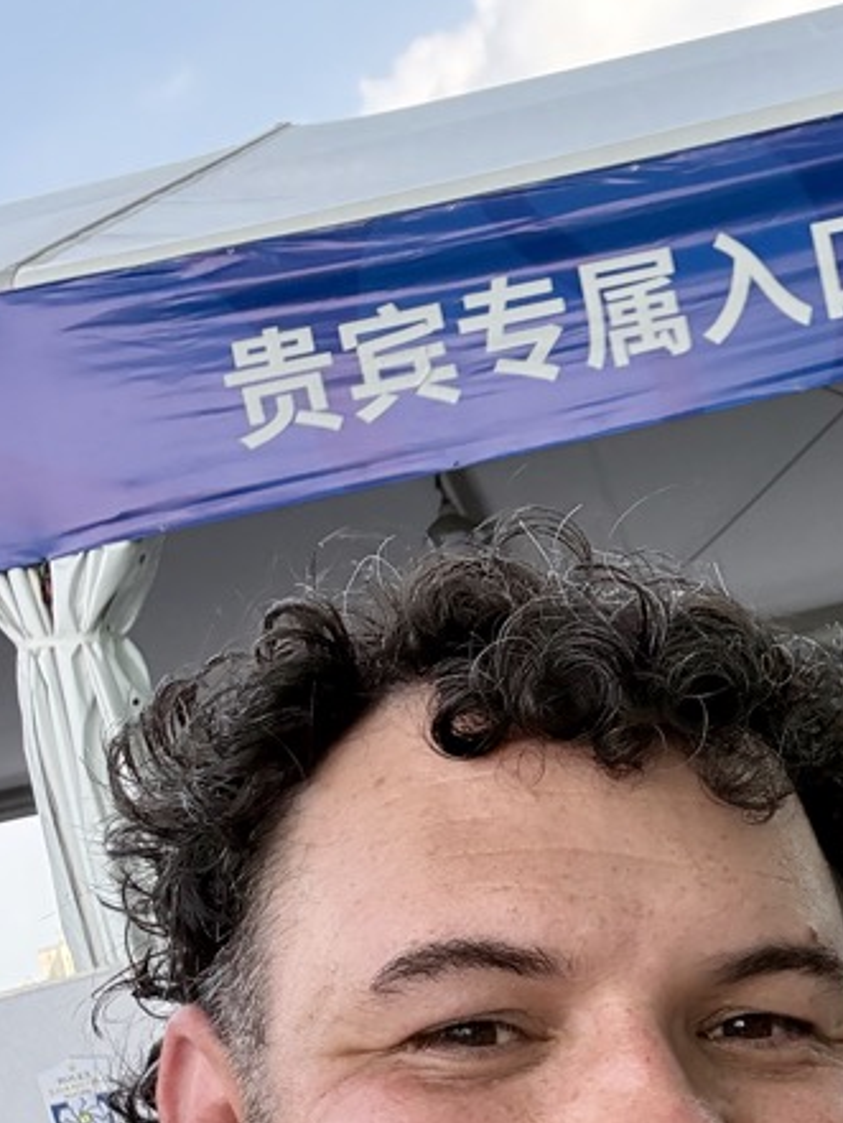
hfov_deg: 20.9
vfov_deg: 27.8
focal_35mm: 68
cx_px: 851
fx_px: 2207
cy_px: 940
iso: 40
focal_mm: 2.69
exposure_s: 1/236
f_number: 1.9
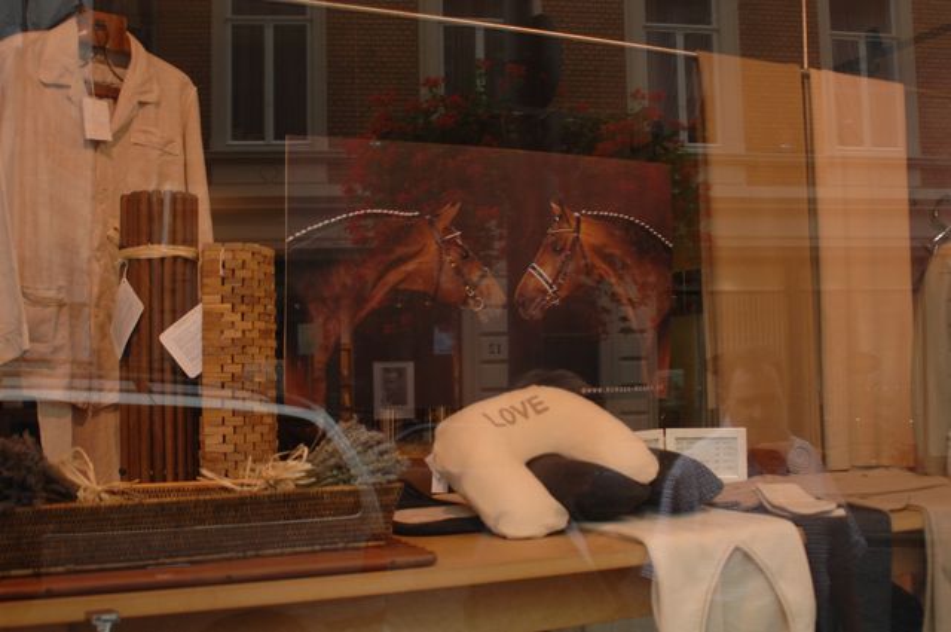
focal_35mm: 42
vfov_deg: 31.8
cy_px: 316
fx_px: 1108
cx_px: 476
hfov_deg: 46.5
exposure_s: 1/100
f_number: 3.5
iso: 400
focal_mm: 28
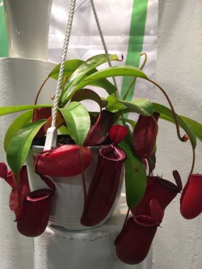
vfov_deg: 61.7
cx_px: 101
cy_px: 134
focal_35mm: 29
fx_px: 226
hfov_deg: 48.2
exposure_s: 1/30
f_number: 2.2
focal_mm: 4.15
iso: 64
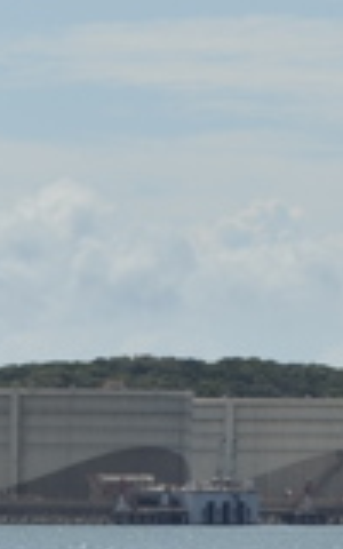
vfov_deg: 4.3
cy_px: -446
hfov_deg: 2.7
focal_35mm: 488
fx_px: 7299
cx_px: 689
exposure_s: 1/2000
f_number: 5.6
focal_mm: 50
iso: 100
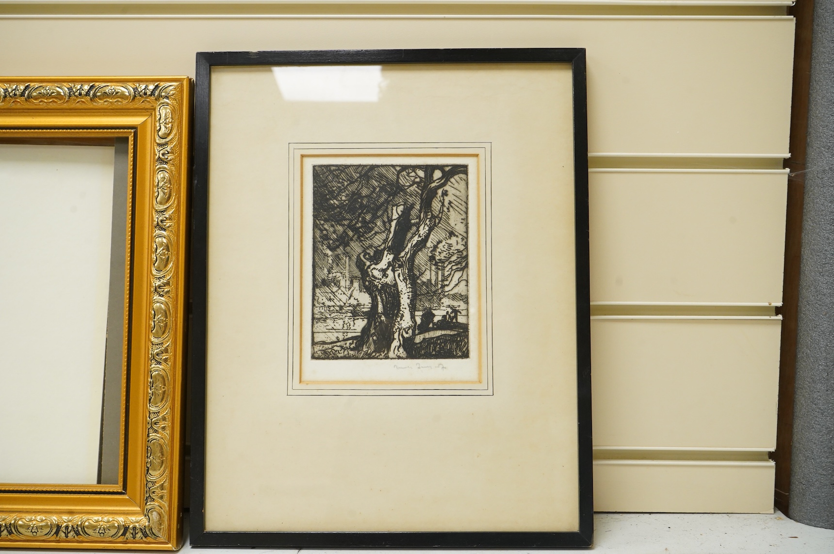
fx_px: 880
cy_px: 277
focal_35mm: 38
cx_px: 417
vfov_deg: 35.0
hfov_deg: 50.7
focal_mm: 38
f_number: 9
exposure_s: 1/60
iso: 2500
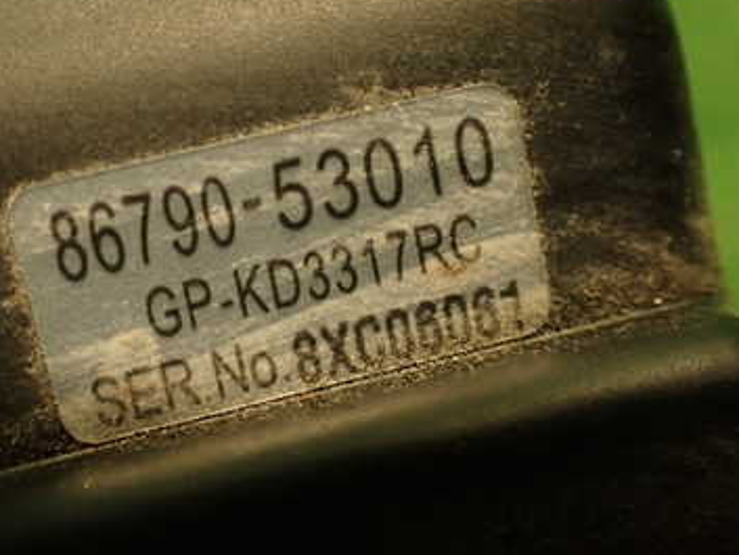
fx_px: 1089
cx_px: 291
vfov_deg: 28.6
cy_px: 256
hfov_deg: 37.3
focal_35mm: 51
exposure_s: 1/30
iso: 400
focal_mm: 5.4
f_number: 2.3
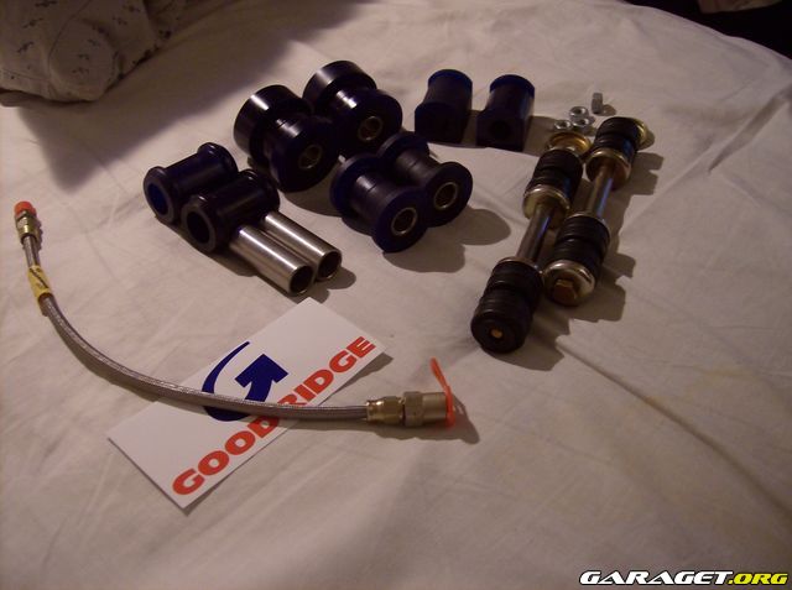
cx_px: 396
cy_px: 295
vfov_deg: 39.5
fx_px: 822
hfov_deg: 51.5
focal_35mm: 36
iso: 200
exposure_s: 1/3.9
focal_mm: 6
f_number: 2.8
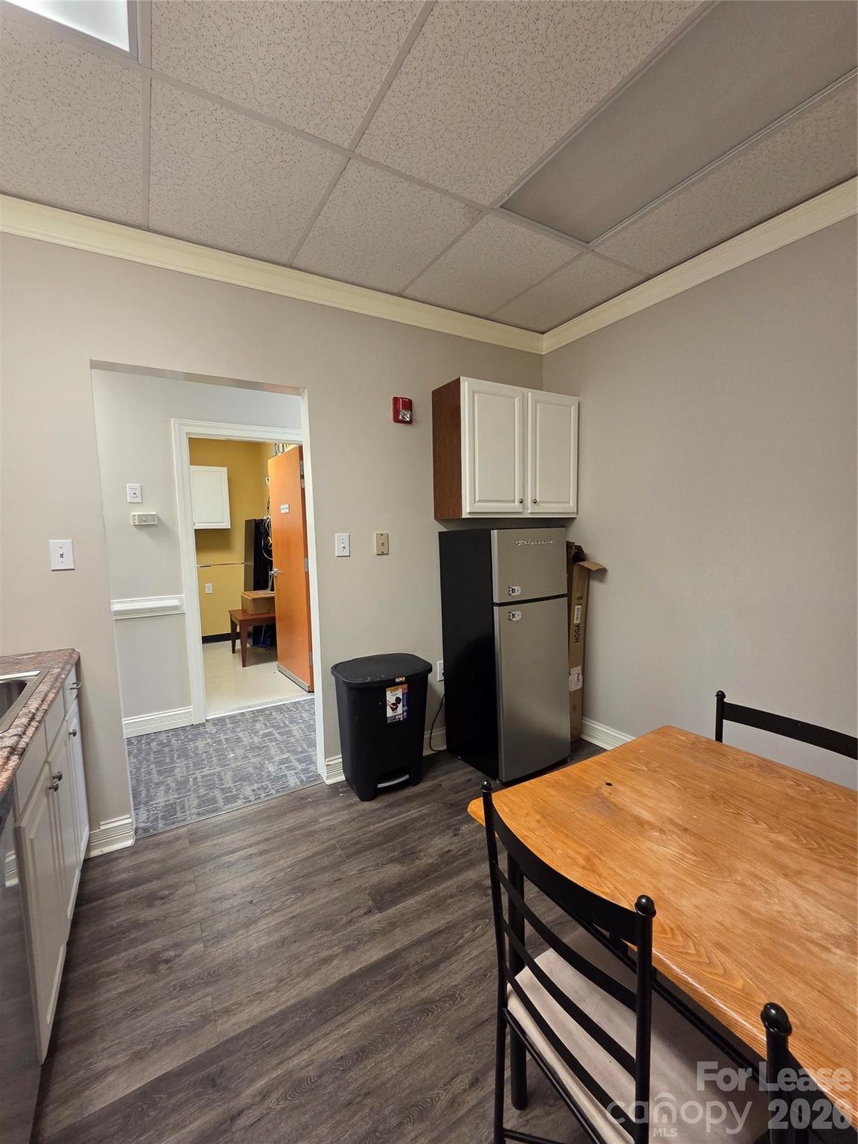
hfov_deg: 89.9
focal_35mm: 13
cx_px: 429
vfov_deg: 106.2
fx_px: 430
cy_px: 572
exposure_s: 1/60
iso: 400
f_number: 2.2
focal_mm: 2.2
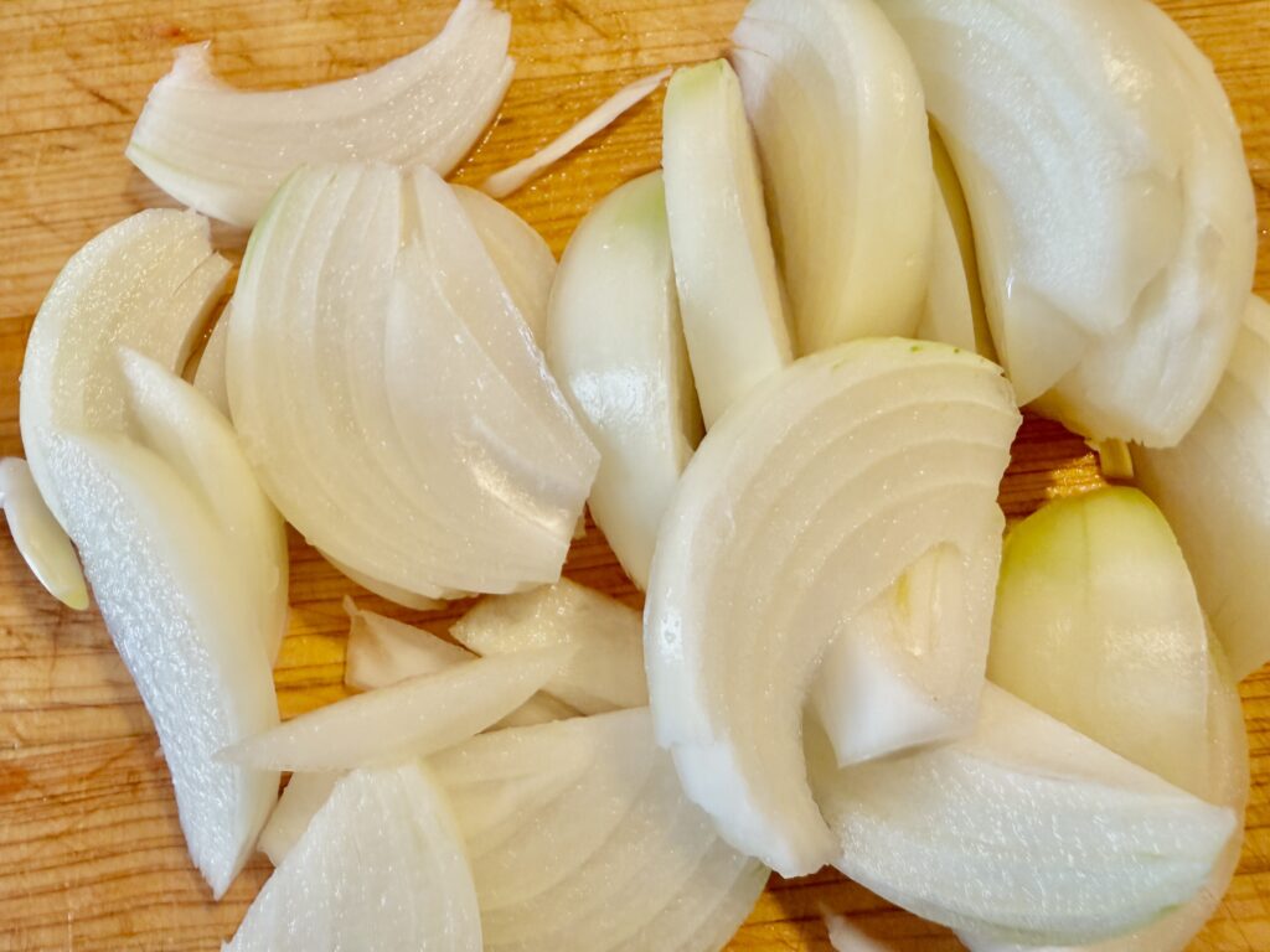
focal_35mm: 24
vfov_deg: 56.8
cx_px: 635
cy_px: 476
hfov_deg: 71.6
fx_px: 881
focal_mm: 2.22
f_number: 2.2
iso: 125
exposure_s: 1/100
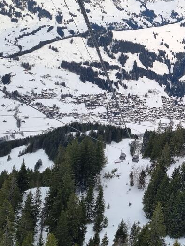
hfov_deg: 26.3
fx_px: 363
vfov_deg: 37.4
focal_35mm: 51
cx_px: 204
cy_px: 101
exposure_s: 1/614
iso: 50
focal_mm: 5.4
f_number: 1.8
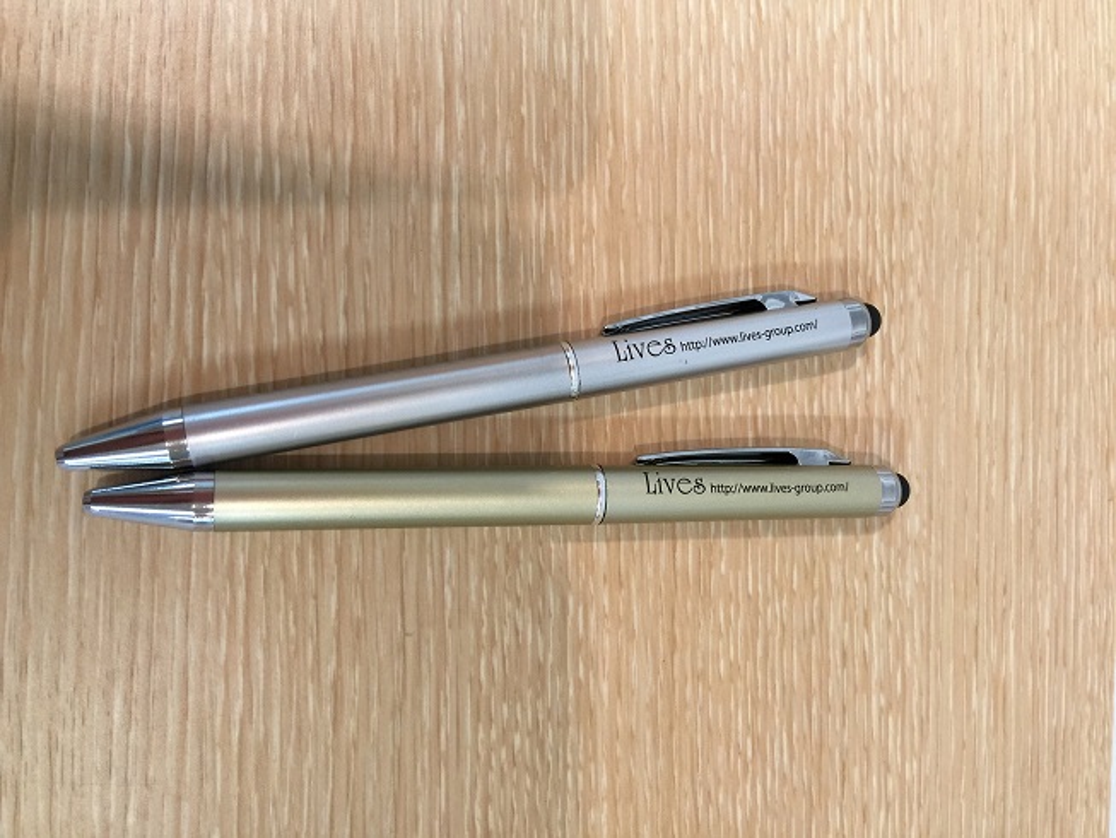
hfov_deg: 61.7
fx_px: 935
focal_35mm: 29
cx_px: 558
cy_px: 419
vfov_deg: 48.2
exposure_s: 1/33
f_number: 2.2
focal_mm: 4.15
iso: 40
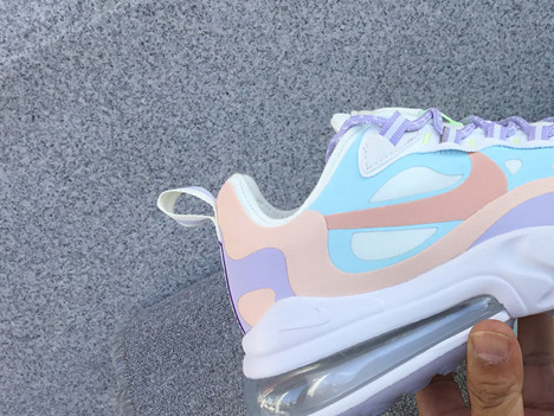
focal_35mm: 53
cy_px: 209
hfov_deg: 34.8
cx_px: 462
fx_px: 848
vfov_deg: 27.5
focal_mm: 3.3
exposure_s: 1/348
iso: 25
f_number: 2.4
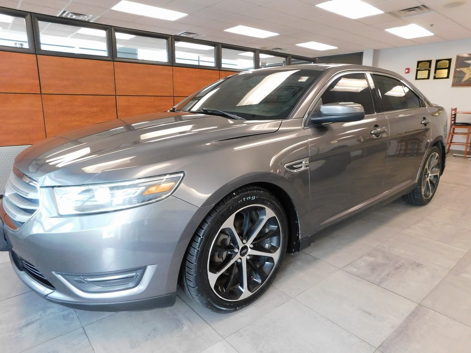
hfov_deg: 73.9
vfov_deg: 58.9
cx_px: 236
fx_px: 313
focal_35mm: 23
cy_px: 176
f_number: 3
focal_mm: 4
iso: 400
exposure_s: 1/30
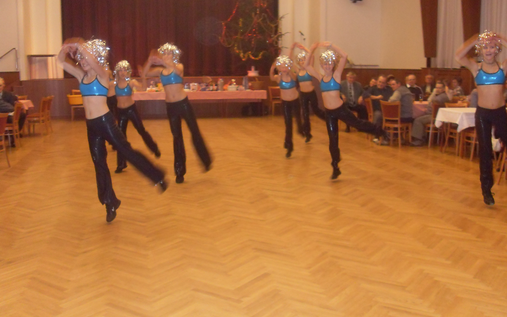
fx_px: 553
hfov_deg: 49.3
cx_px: 254
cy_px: 172
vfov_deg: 32.0
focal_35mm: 40
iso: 320
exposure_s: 1/45
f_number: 2.8
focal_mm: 6.3
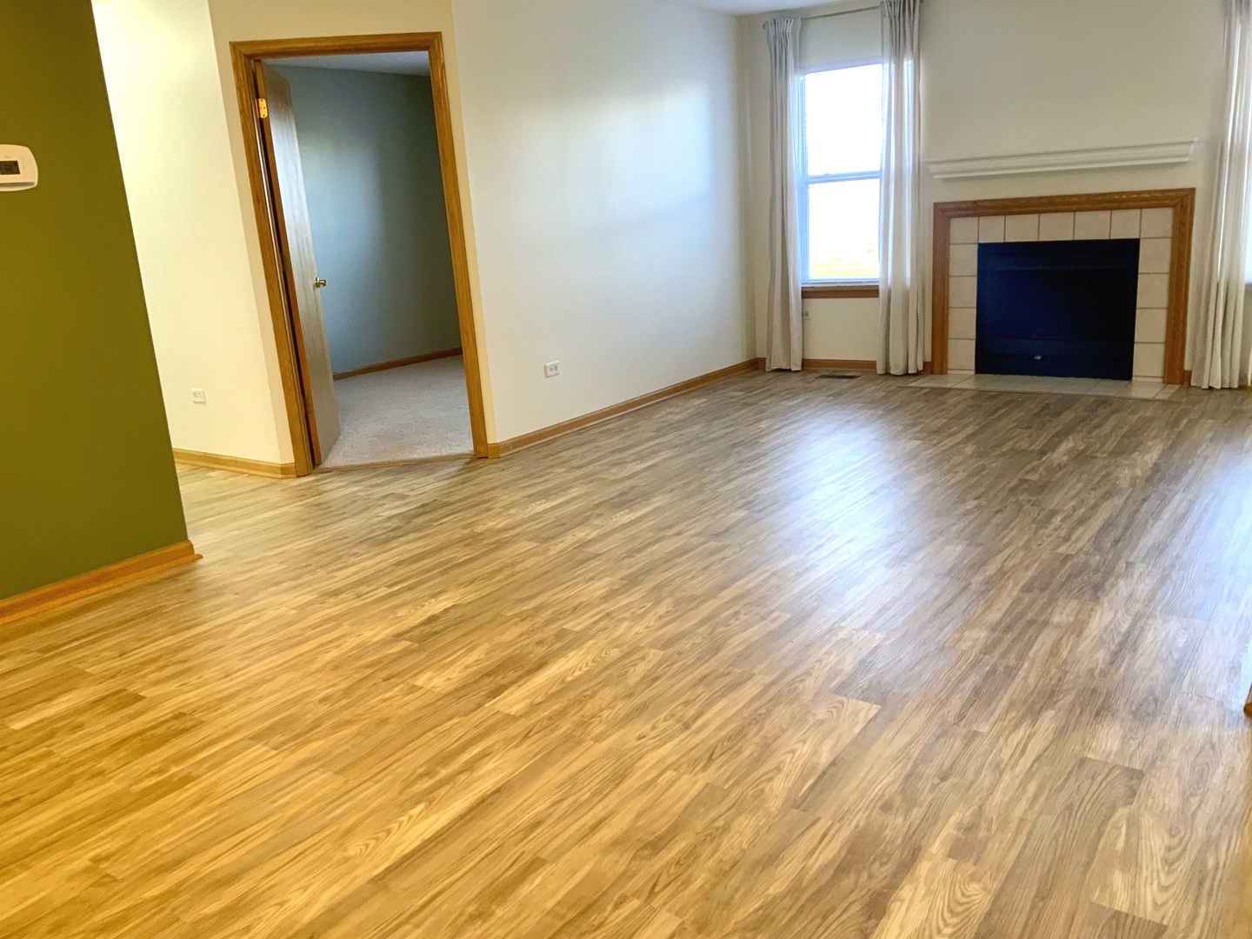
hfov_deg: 61.7
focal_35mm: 29
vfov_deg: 48.2
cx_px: 626
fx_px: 1049
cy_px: 470
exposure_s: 1/60
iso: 80
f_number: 1.8
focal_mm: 3
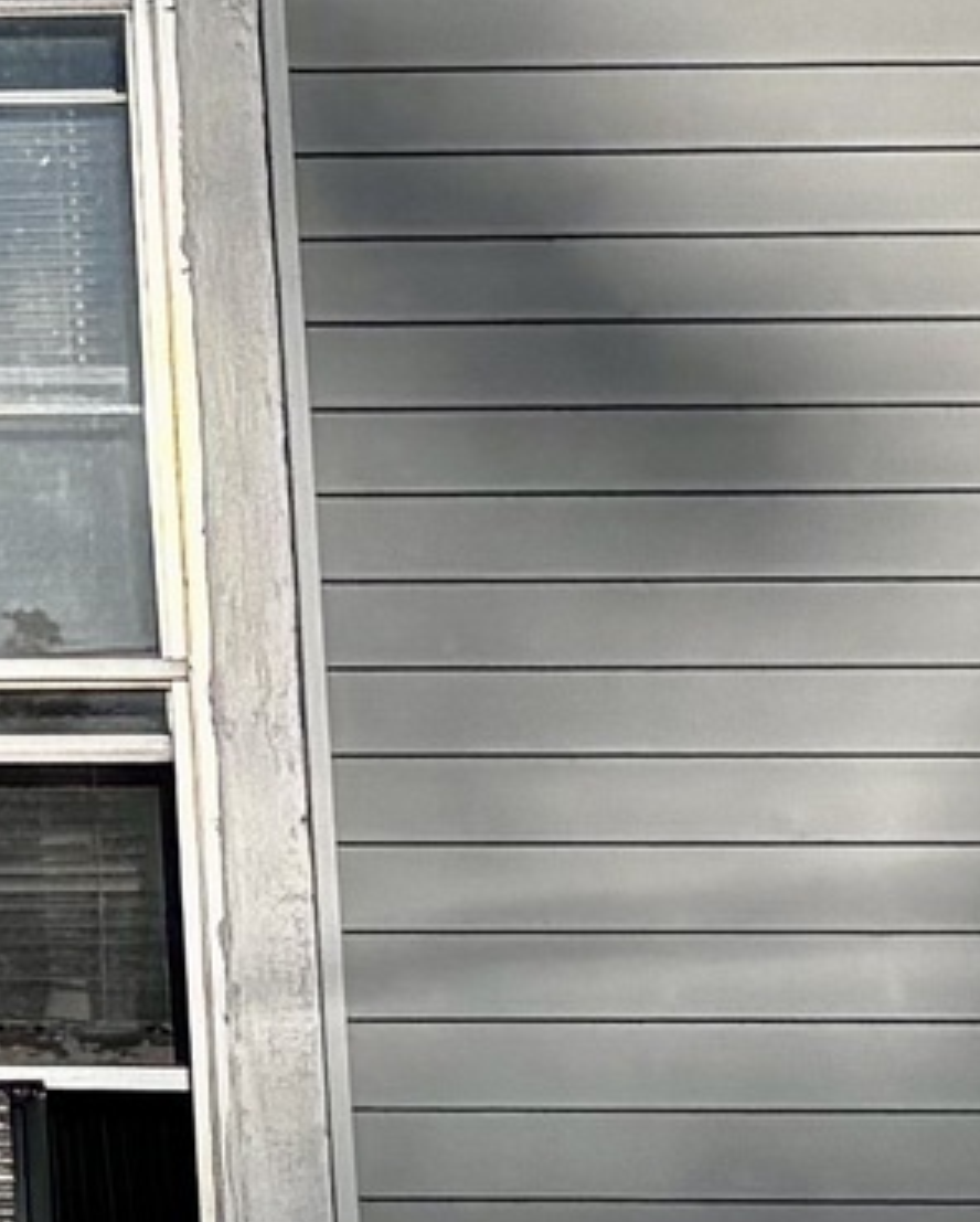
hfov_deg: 6.5
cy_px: 46
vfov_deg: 9.1
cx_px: -2318
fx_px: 7637
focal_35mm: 211
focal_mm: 5.96
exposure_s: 1/5952
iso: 50
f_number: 1.6
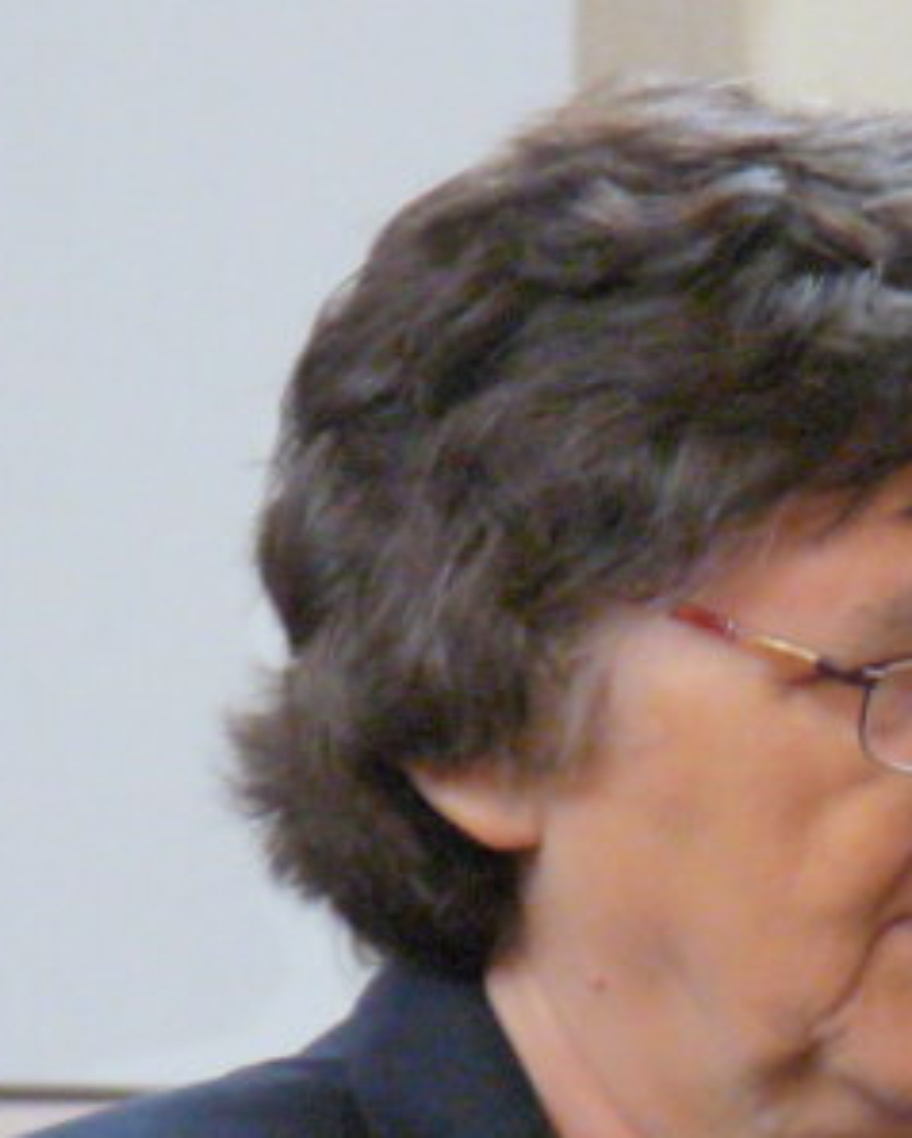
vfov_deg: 1.9
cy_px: 598
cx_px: 1107
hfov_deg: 1.5
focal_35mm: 1017
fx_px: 34278
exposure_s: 1/40
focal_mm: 48.6
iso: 800
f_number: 3.7
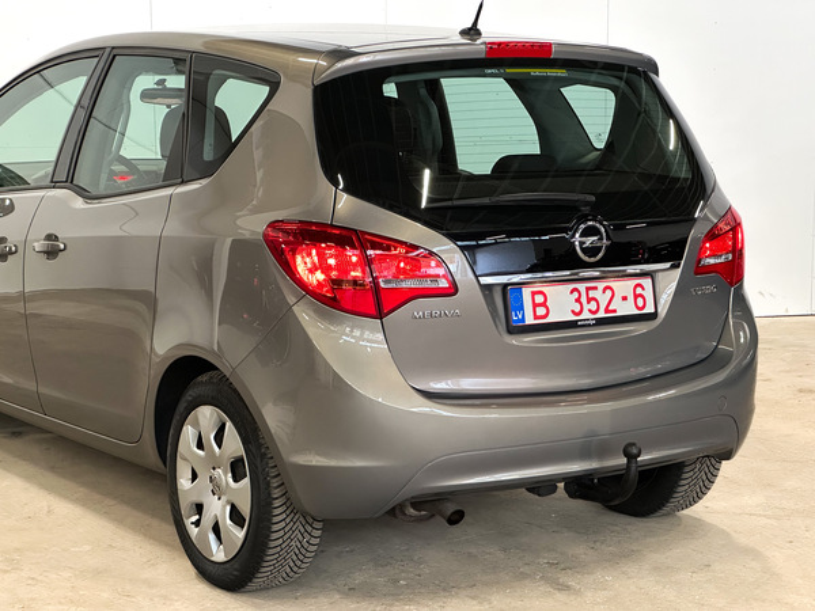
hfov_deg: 25.3
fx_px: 1813
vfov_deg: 19.1
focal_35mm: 77
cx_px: 408
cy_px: 306
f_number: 2.8
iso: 400
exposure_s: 1/50
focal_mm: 9
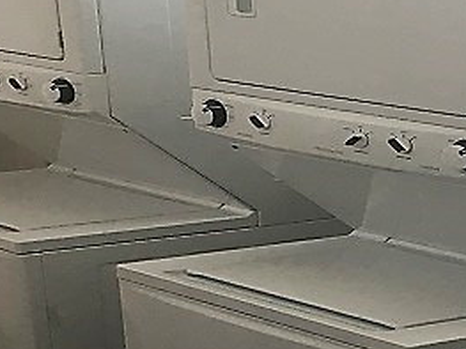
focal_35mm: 113
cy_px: 347
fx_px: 1521
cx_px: 431
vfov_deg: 12.9
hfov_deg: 17.1
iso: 25
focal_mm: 4.15
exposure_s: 1/30
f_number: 2.2
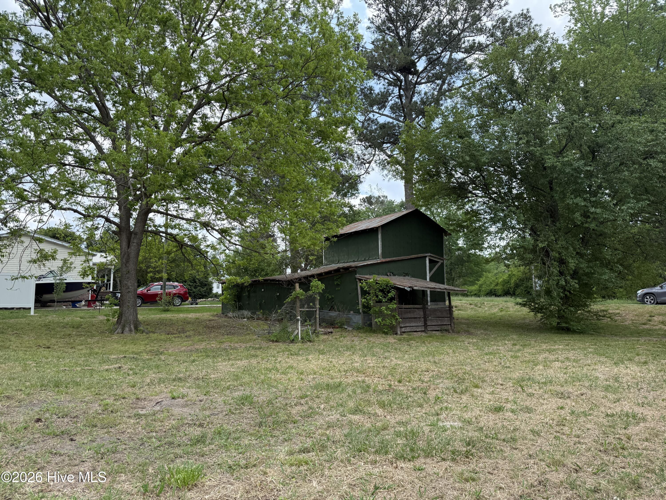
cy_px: 250
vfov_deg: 56.8
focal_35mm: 24
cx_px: 333
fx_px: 462
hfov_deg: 71.6
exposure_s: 1/1855
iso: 100
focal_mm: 6.76
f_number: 1.78
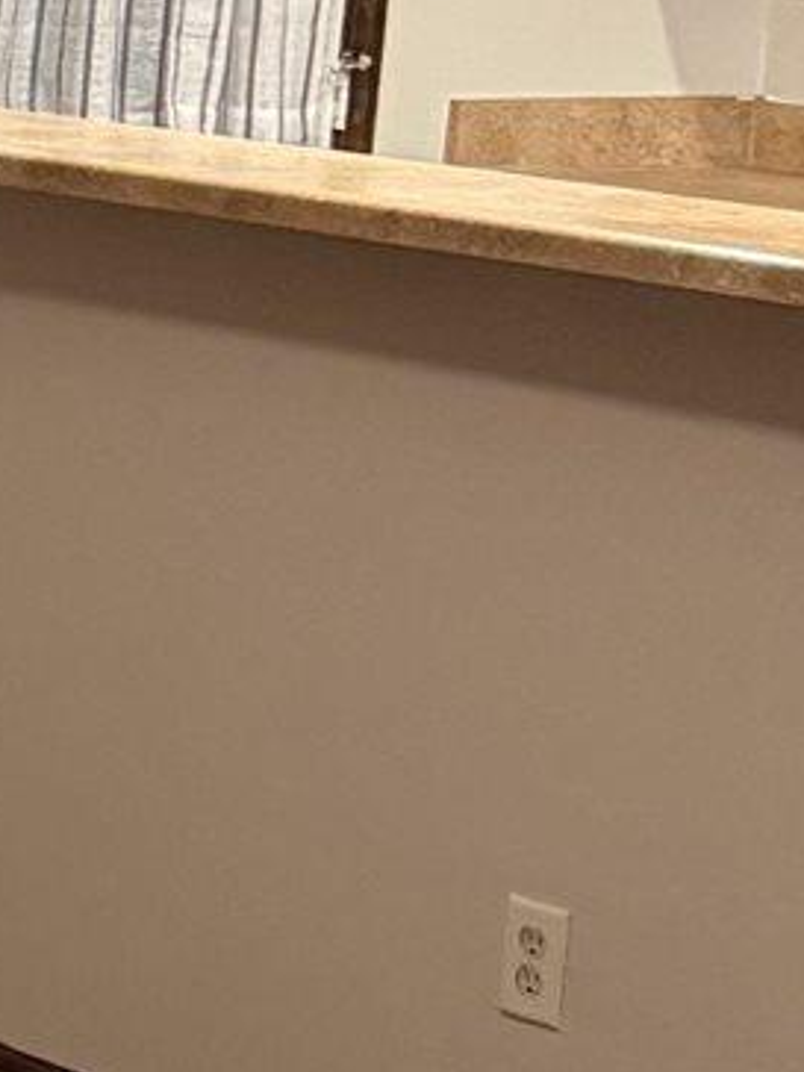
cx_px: -1387
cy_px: 563
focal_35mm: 152
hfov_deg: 8.5
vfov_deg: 13.0
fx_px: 4707
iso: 500
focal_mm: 6.76
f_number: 1.78
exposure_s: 1/60
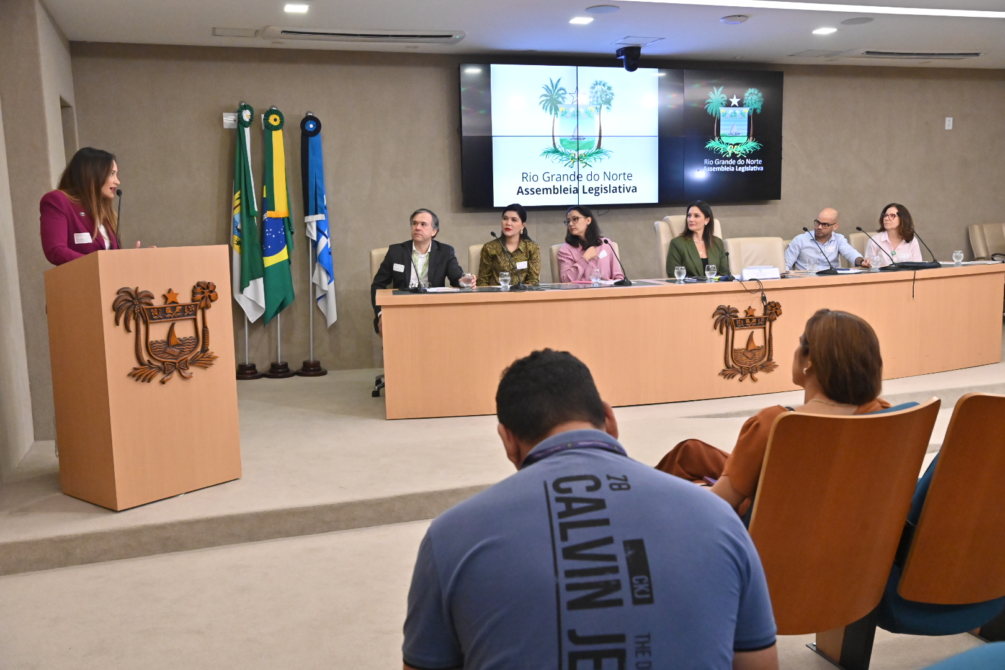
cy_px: 335
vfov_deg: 38.9
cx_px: 502
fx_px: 949
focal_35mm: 34
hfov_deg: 55.8
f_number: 8
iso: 6400
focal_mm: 34
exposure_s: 1/200
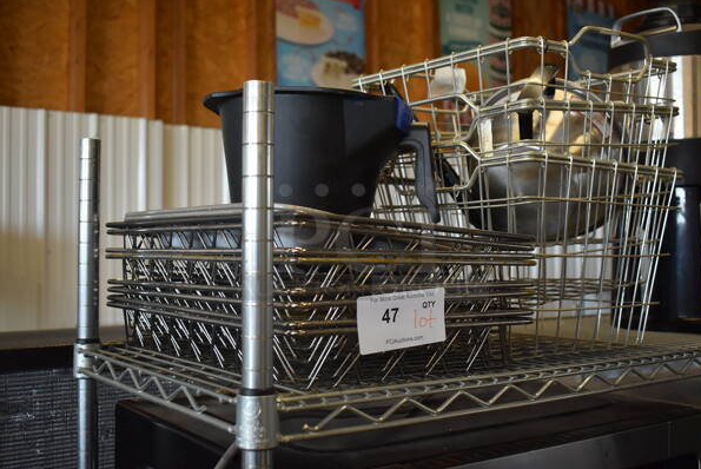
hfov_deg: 46.8
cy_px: 238
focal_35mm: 42
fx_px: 809
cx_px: 358
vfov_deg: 32.3
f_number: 4
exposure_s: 1/160
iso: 800
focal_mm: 27
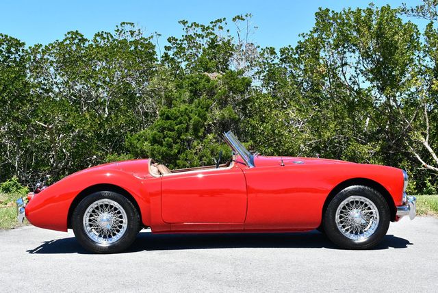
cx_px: 219
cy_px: 146
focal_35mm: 60
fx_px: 731
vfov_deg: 22.7
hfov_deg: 33.4
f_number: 8
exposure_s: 1/250
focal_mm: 30
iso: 125
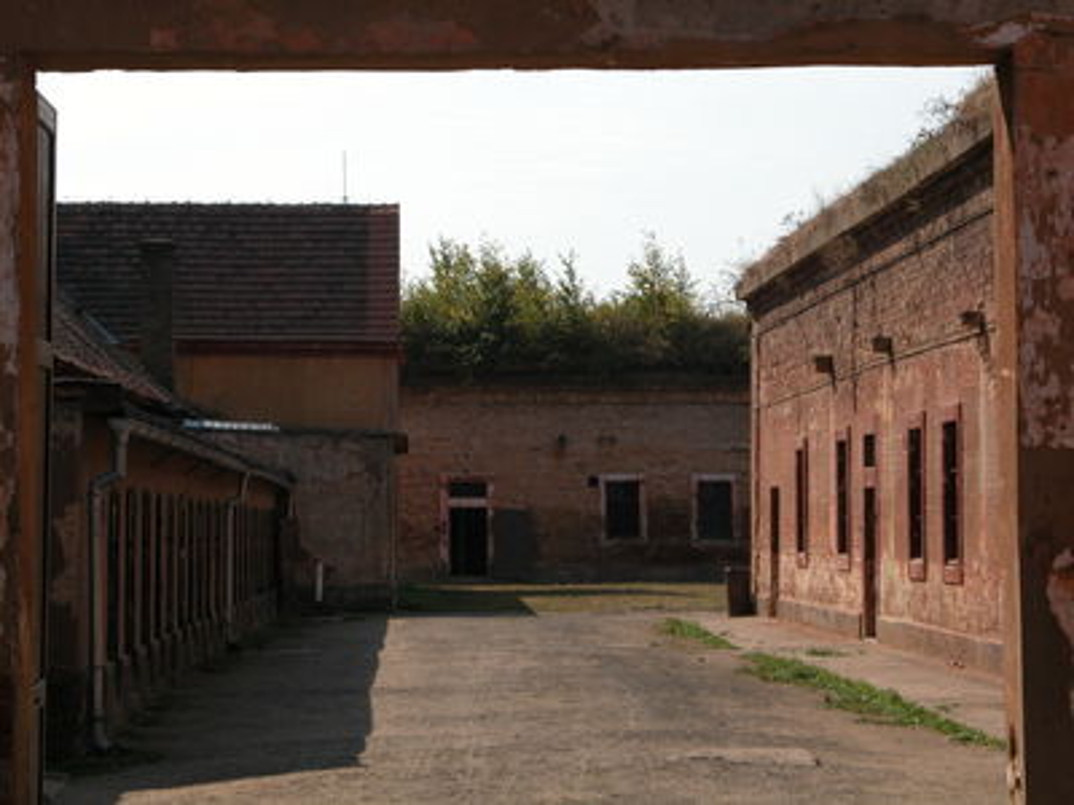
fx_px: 3599
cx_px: 537
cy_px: 402
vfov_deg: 12.8
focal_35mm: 116
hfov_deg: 17.0
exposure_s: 1/459
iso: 100
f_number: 6.7
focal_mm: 29.5
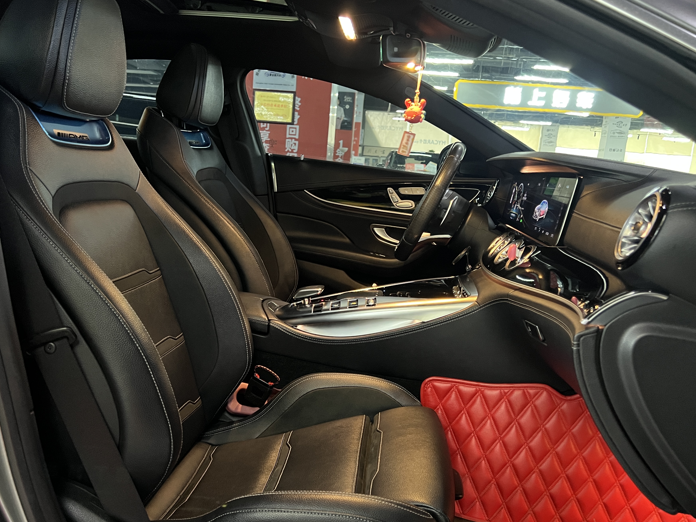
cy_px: 281
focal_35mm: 30
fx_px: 603
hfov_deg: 59.9
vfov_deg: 46.8
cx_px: 316
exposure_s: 1/33
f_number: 1.5
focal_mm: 5.7
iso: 500
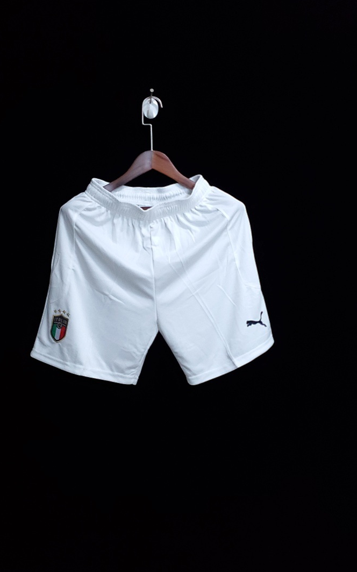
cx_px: 155
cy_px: 287
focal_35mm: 28
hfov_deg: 44.4
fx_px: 436
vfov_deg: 66.5
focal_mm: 4.3
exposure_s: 1/60
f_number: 1.5
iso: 500
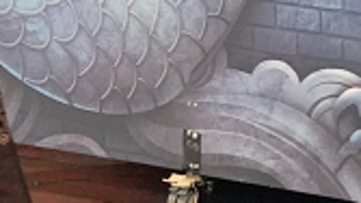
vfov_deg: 2.2
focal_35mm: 563
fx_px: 5390
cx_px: -402
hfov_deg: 3.8
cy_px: -203
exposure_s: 1/160
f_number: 4
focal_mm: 75
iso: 4000
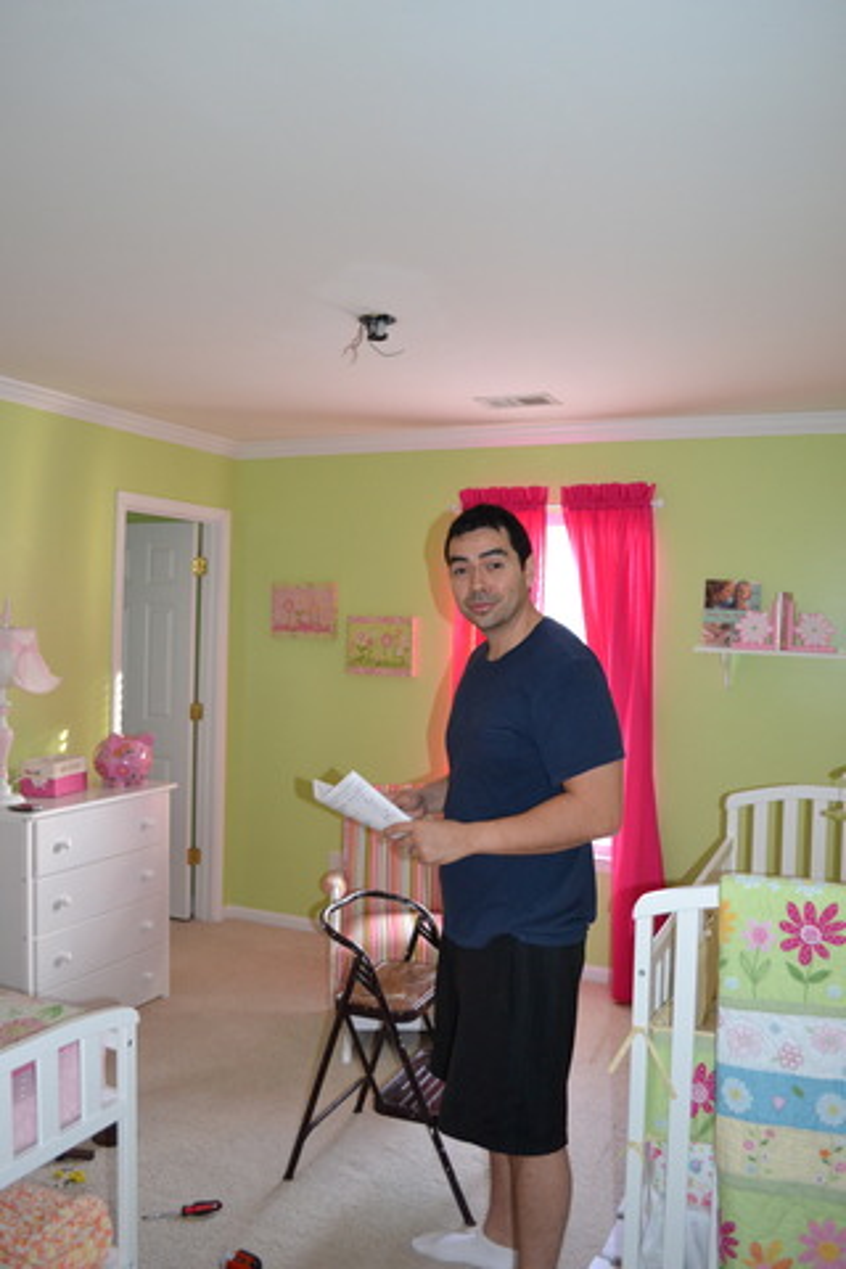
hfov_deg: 47.9
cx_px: 423
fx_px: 952
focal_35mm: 27
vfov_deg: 67.4
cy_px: 634
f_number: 3.5
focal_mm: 18
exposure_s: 1/60
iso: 1800
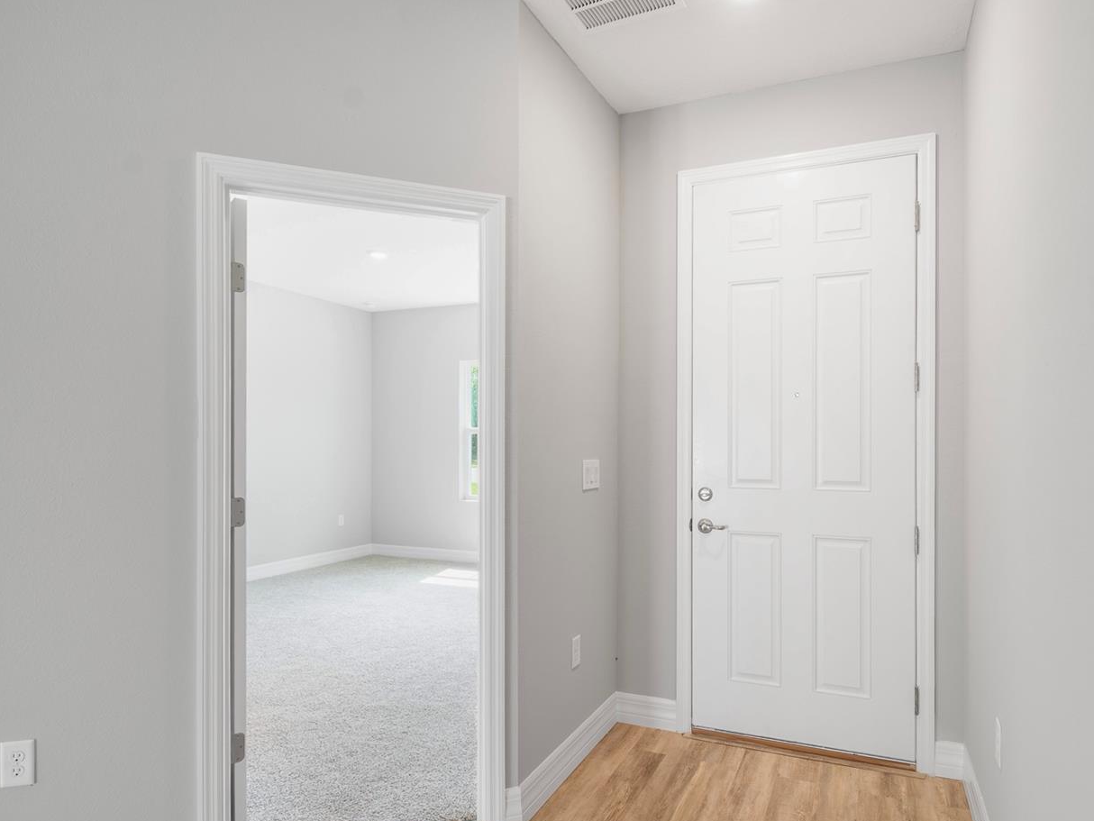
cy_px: 450
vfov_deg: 68.5
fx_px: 601
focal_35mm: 19
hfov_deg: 84.4
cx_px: 597
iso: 250
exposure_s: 1/8
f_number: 9
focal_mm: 10
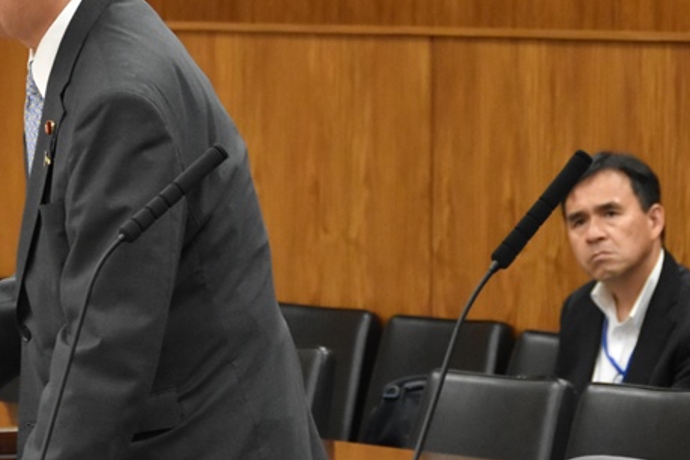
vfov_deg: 4.3
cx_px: 71
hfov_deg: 6.5
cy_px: 222
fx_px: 6097
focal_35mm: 318
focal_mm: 95
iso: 2500
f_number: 6.3
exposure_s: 1/160
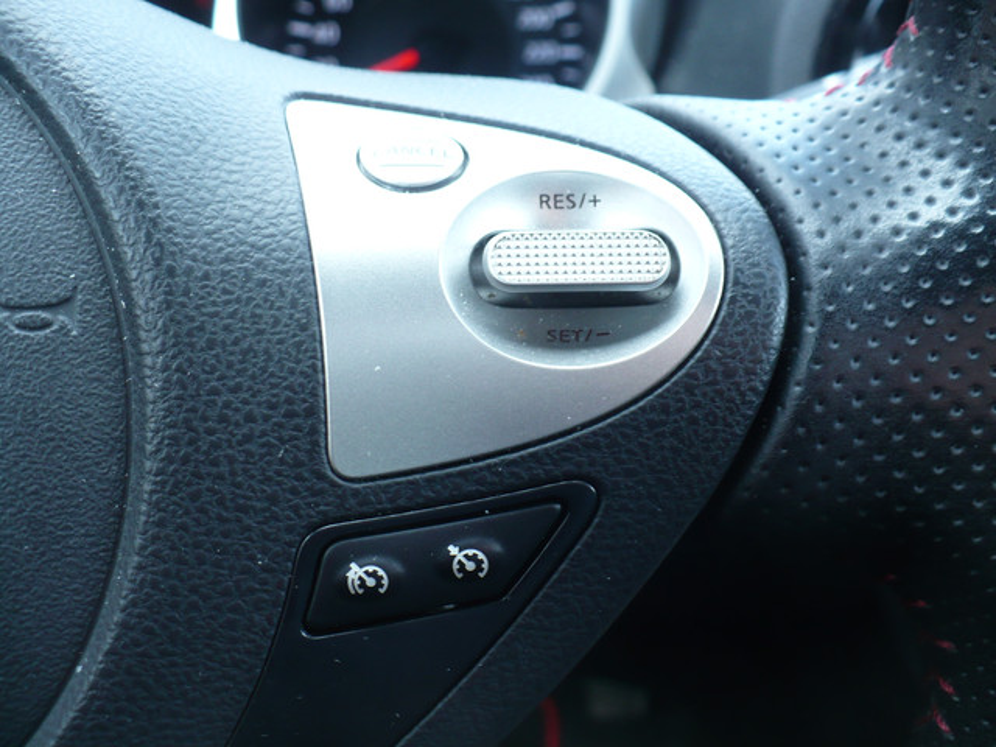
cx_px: 498
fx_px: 1065
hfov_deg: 50.1
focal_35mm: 37
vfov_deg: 38.7
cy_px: 374
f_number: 2.8
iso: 125
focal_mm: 6.1
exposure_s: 1/30
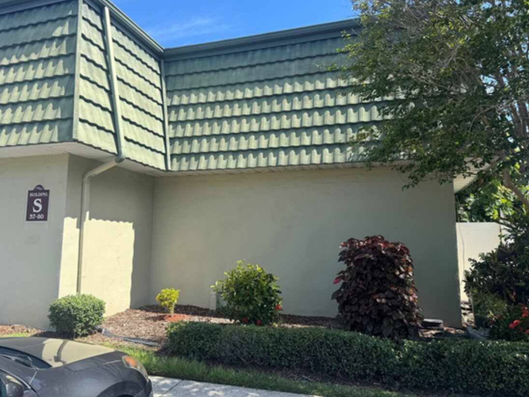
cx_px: 240
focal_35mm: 28
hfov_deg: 63.3
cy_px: 181
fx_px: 428
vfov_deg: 49.7
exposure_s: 1/1980
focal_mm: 6.76
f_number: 1.78
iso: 80
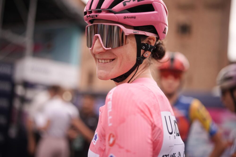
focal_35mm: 50
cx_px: 118
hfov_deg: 39.6
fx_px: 328
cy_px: 78
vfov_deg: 27.0
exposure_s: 1/16000
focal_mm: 50
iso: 640
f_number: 1.6
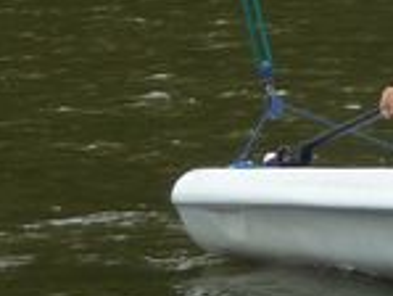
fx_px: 5556
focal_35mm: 489
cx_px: 736
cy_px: -135
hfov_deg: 4.0
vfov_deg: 3.0
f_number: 4.7
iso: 100
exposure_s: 1/160
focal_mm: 14.2
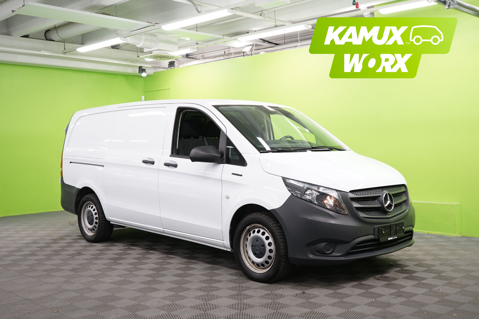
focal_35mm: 40
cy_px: 160
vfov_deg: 33.4
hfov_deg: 48.5
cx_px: 240
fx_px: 532
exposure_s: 1/30
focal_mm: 40
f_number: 5.6
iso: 500
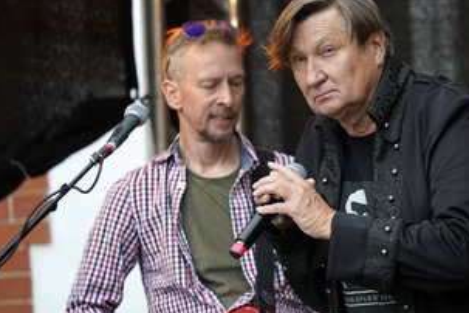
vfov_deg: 2.7
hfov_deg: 4.1
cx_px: 269
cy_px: 153
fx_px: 6618
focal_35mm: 508
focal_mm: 341
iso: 1250
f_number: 6.3
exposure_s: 1/200
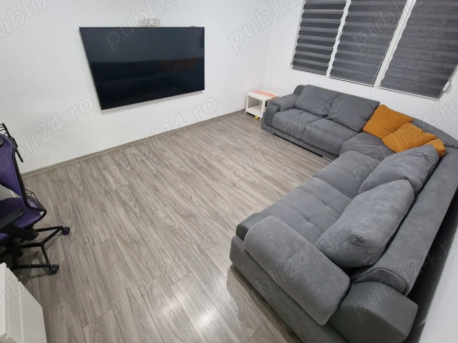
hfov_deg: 98.1
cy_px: 149
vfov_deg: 81.3
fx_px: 198
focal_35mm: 15
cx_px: 222
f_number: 2.2
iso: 640
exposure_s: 1/33
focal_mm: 2.2
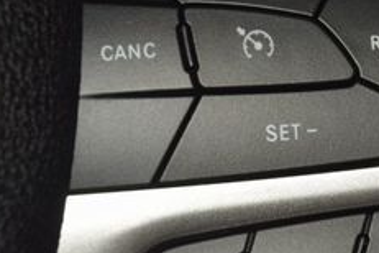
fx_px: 3063
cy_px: 109
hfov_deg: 7.1
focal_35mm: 291
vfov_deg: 4.7
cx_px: 320
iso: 100
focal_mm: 70
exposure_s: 1/125
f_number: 8
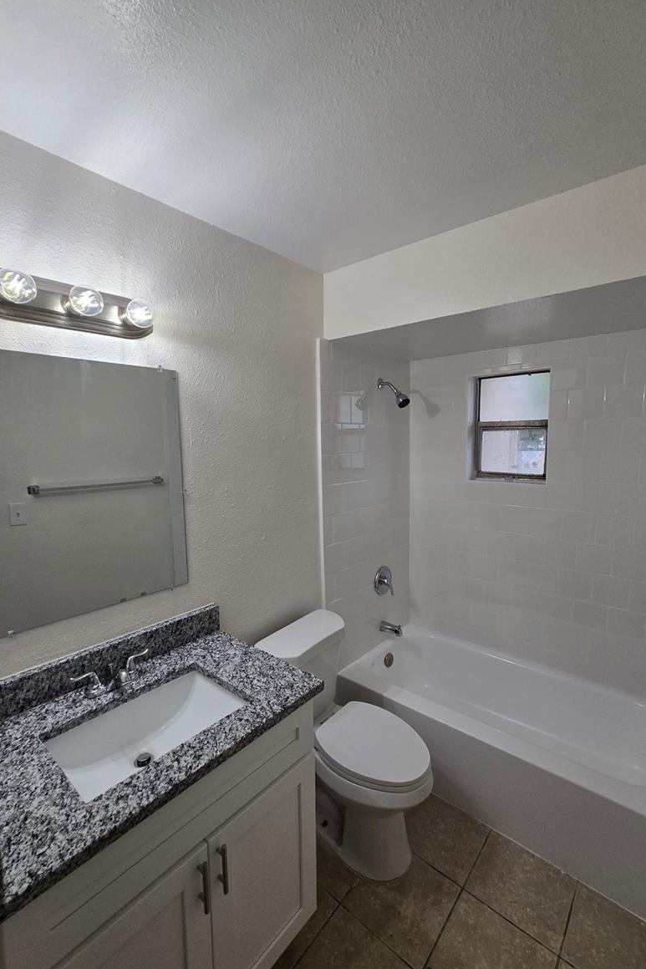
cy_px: 484
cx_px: 343
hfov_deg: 81.1
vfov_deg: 104.2
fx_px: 377
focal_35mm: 14
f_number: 2.2
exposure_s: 1/120
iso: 80
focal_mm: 2.2
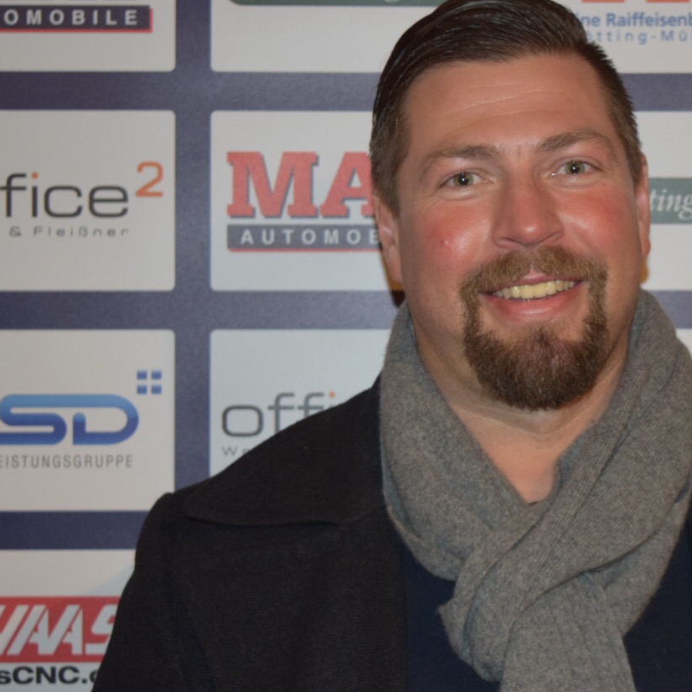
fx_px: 1922
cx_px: 560
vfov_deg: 20.4
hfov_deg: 20.2
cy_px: 329
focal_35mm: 85
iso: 800
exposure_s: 1/30
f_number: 4.5
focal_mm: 34
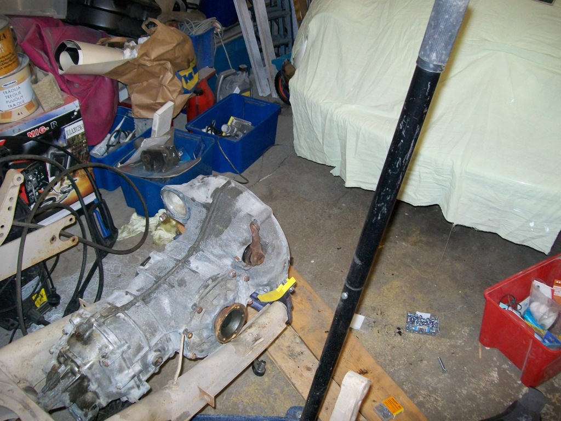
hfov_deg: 54.0
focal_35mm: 34
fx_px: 551
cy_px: 210
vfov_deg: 41.8
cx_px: 280
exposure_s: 1/60
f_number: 2.7
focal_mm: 6.1
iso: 160
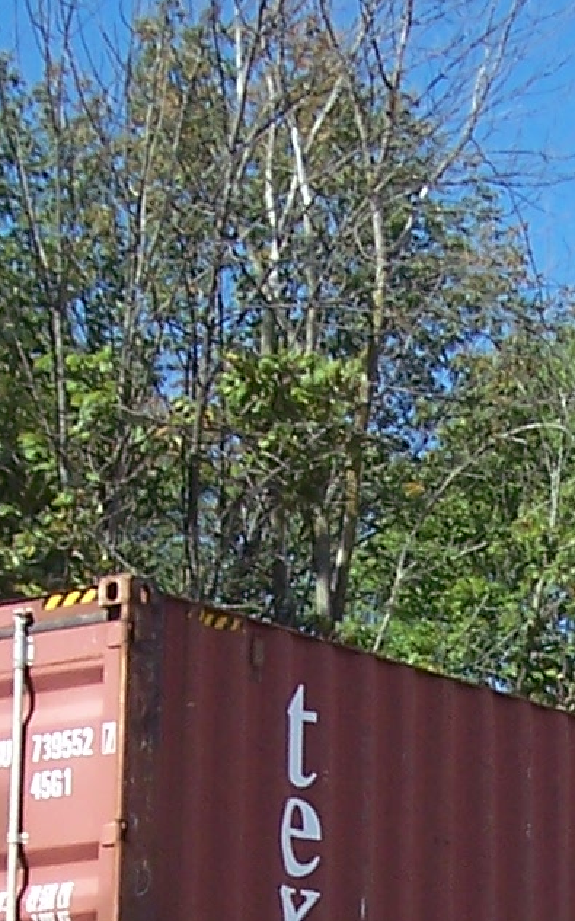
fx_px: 4117
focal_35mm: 164
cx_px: 530
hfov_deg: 8.0
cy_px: 1158
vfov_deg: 12.4
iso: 80
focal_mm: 6.3
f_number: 2.8
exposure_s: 1/1000
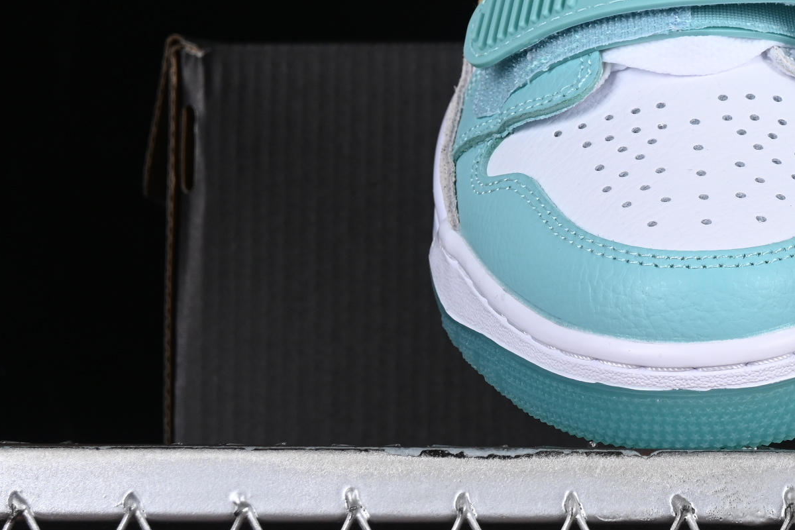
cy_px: 84
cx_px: 886
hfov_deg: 11.6
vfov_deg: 7.9
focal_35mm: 174
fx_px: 3842
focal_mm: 50
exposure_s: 1/80
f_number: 8
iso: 160
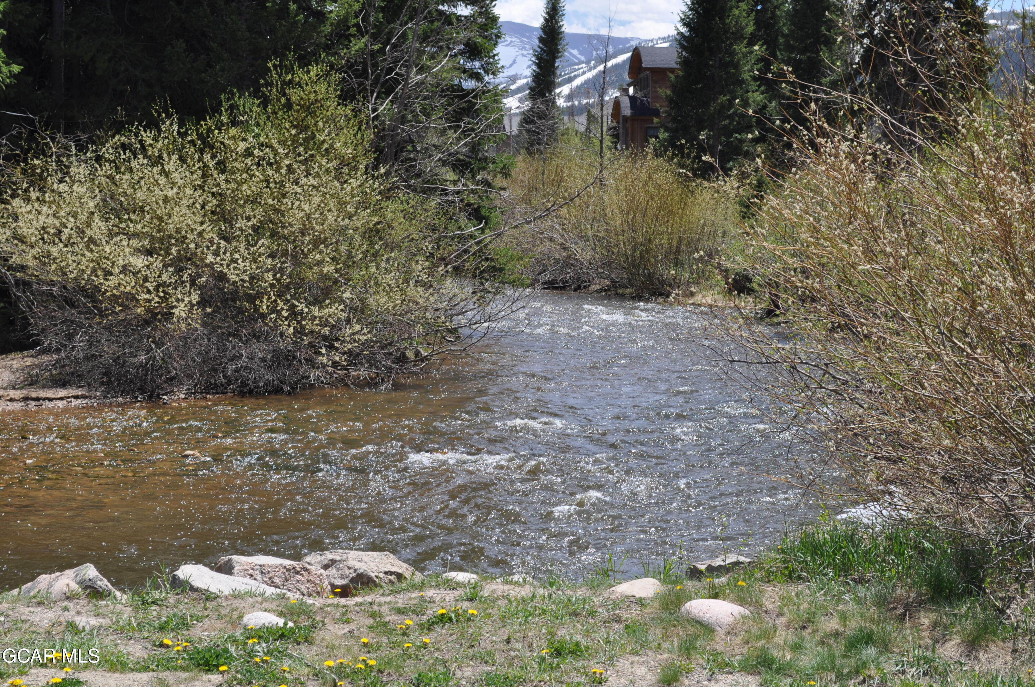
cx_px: 518
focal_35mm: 72
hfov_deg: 28.1
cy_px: 344
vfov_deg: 18.9
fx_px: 2067
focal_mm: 48
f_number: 9
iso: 200
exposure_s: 1/320
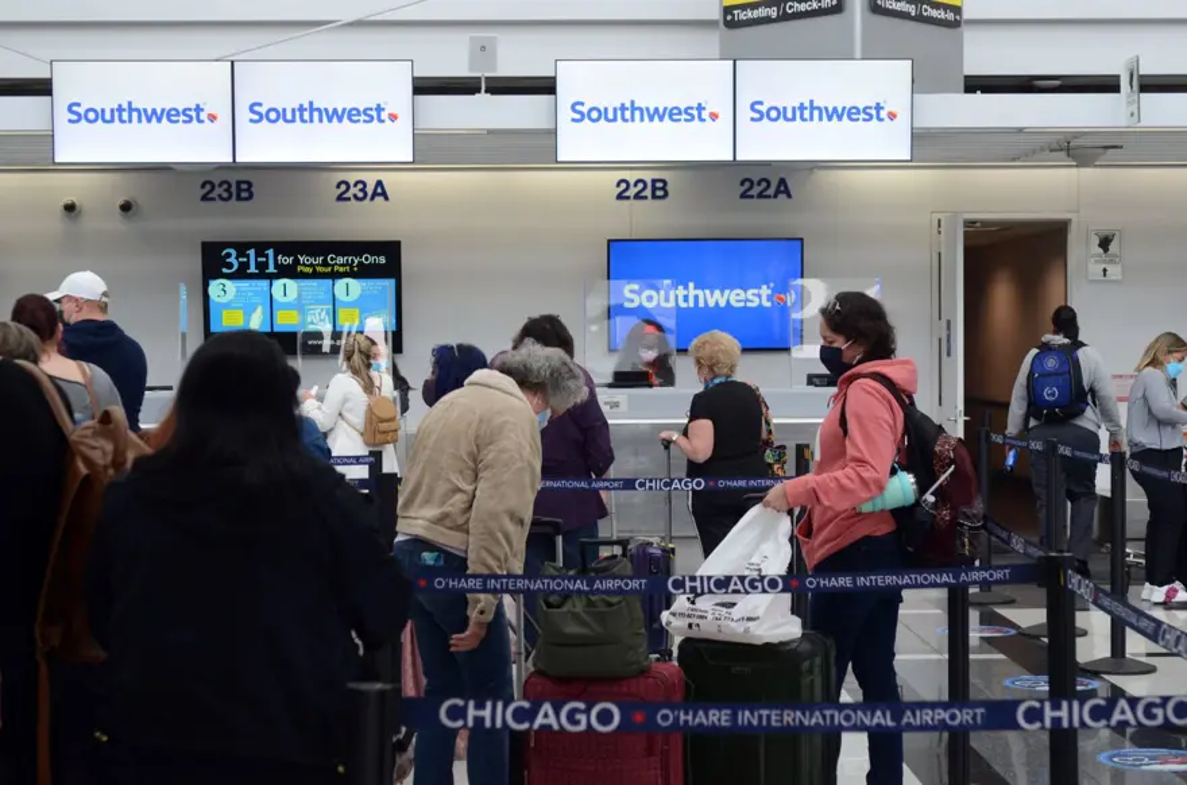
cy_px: 392
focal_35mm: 66
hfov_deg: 30.6
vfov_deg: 20.5
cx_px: 594
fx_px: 2171
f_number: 4.5
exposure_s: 1/160
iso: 640
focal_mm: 44
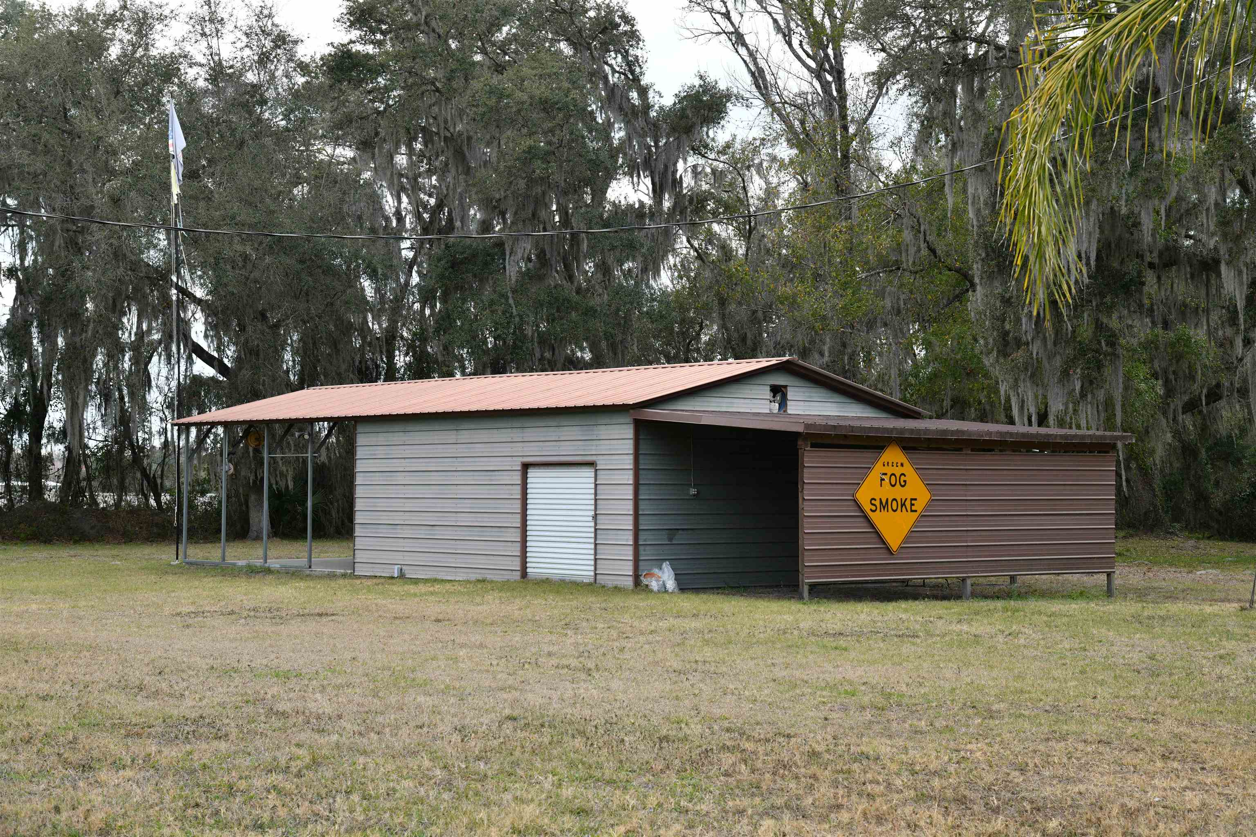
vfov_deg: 23.4
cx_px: 628
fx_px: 2023
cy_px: 418
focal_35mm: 58
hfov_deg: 34.5
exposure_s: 1/250
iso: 800
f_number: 8
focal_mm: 58
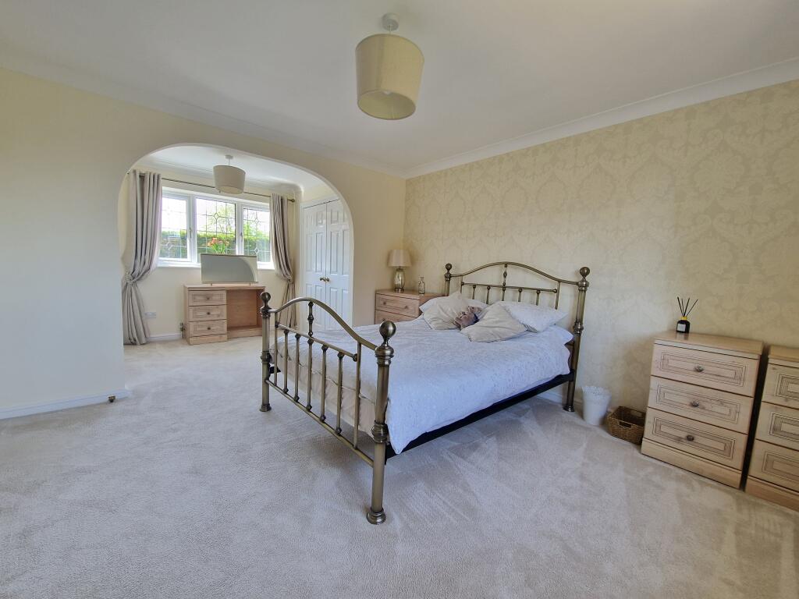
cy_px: 300
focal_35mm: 13
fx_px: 300
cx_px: 400
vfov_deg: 89.9
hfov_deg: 106.2
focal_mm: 2.2
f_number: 2.2
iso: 125
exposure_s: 1/50
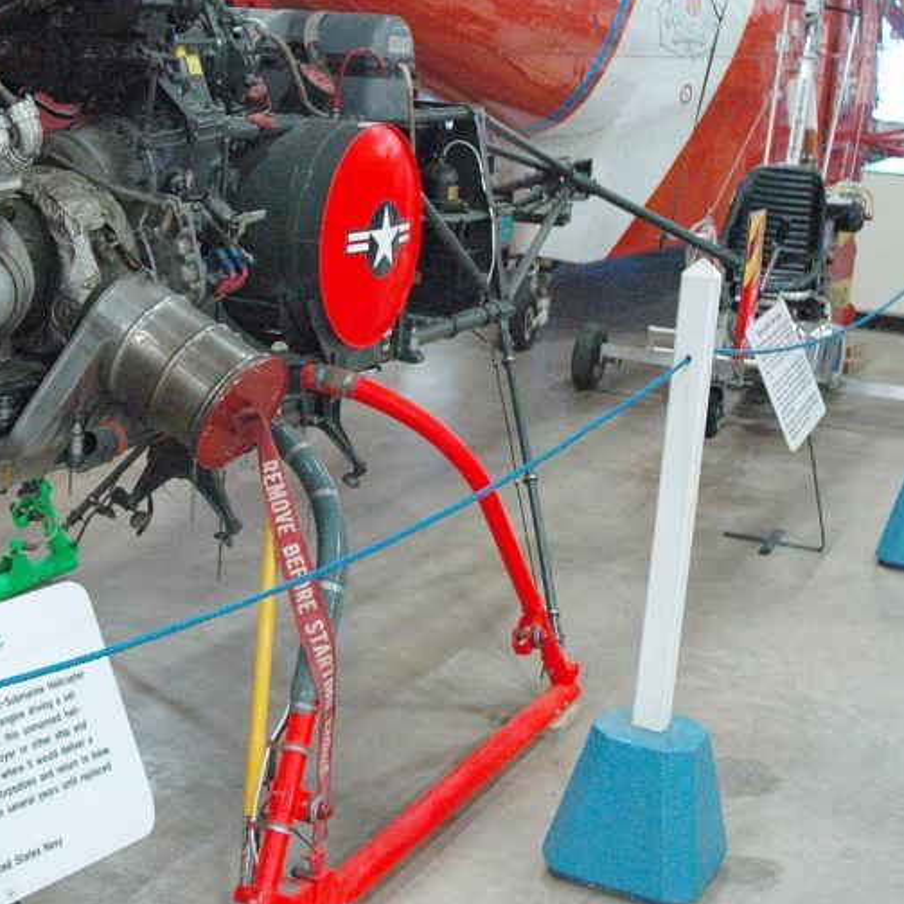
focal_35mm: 57
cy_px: 396
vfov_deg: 30.0
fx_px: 1684
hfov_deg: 29.4
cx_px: 185
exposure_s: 1/40
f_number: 3.8
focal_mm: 22
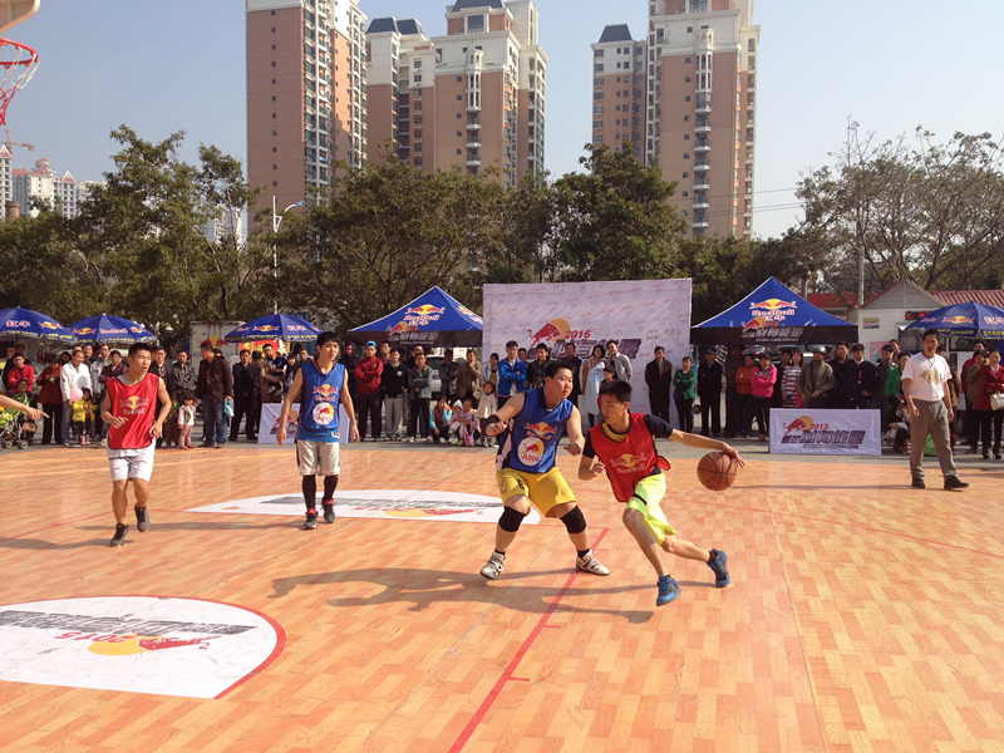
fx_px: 1015
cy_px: 376
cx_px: 502
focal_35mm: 35
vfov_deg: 40.7
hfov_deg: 52.6
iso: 50
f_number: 2.4
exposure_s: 1/1534
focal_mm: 4.28
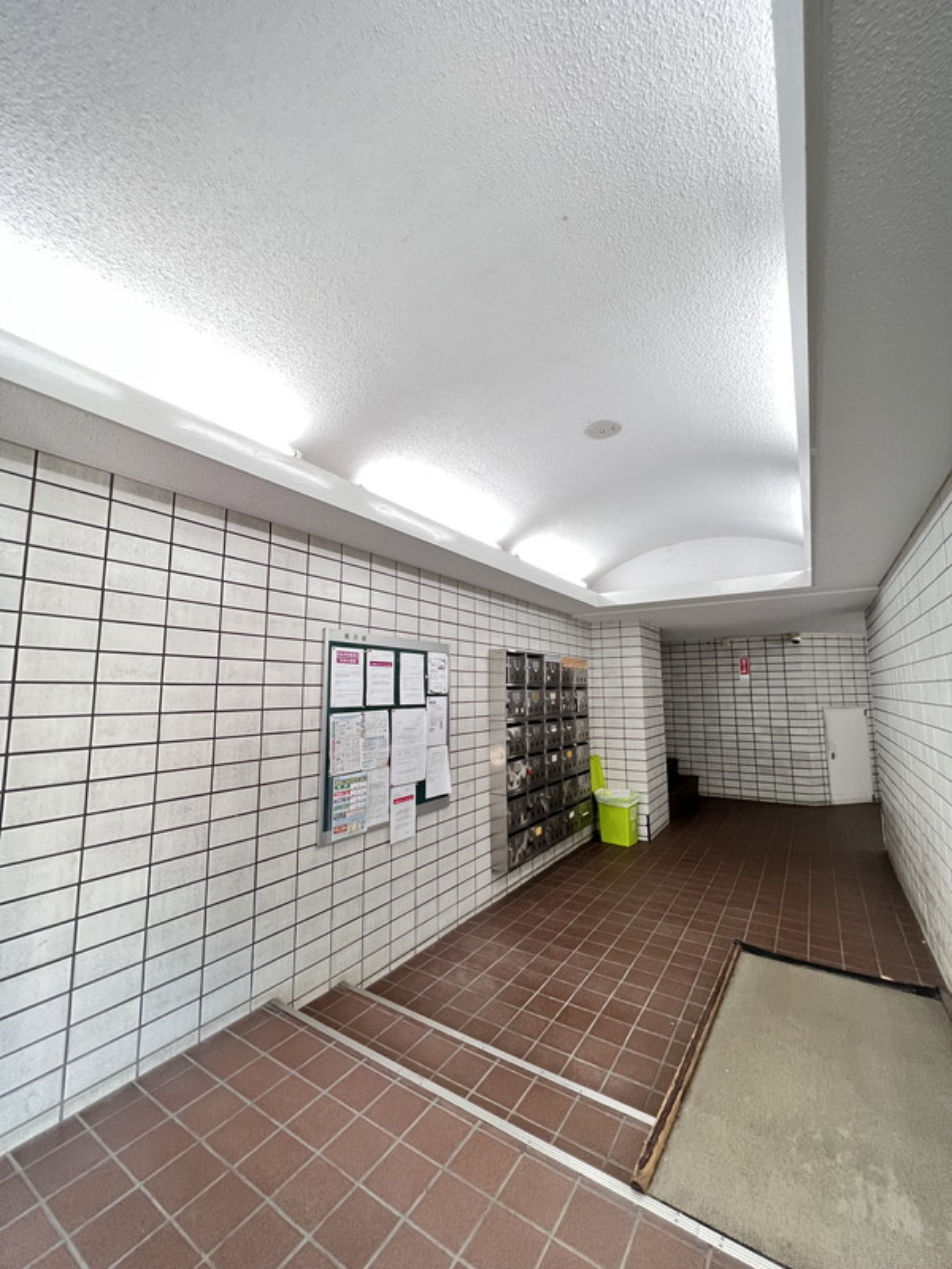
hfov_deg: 89.9
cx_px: 476
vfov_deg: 106.2
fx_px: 477
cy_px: 634
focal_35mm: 13
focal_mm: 1.57
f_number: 1.8
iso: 320
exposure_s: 1/50
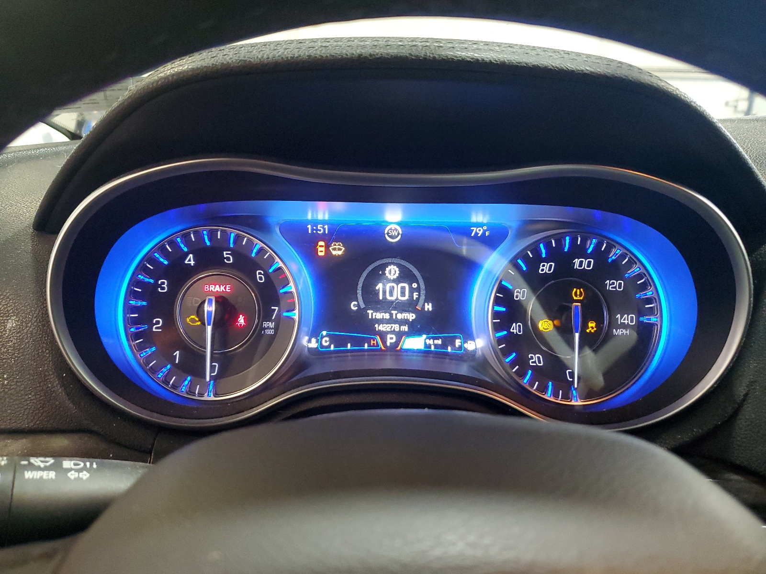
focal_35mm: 26
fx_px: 575
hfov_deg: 67.3
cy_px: 287
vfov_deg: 53.1
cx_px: 383
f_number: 1.5
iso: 303
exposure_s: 1/40
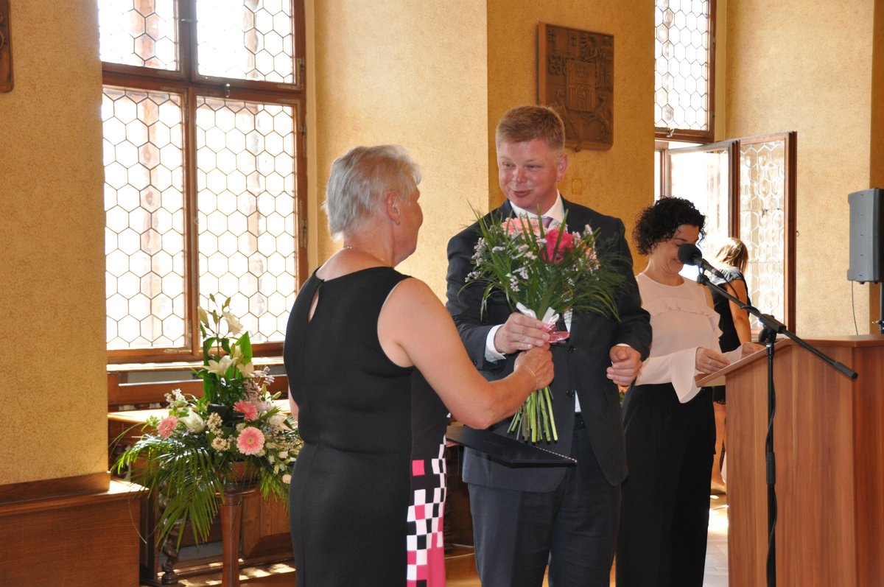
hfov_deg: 35.1
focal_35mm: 57
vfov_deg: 23.7
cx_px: 442
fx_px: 1398
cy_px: 294
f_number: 4.2
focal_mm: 38
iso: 800
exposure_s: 1/100
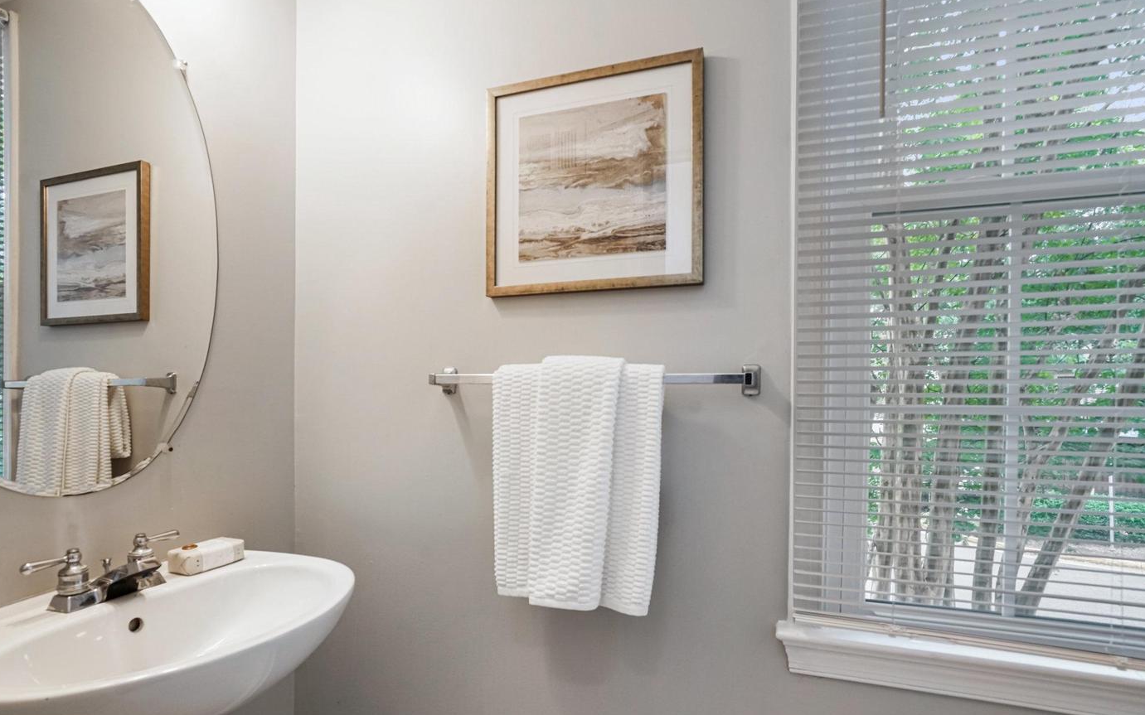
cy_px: 366
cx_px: 558
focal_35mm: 17
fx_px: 530
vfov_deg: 68.0
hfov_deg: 94.3
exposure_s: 1/250
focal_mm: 16
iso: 1250
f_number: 8
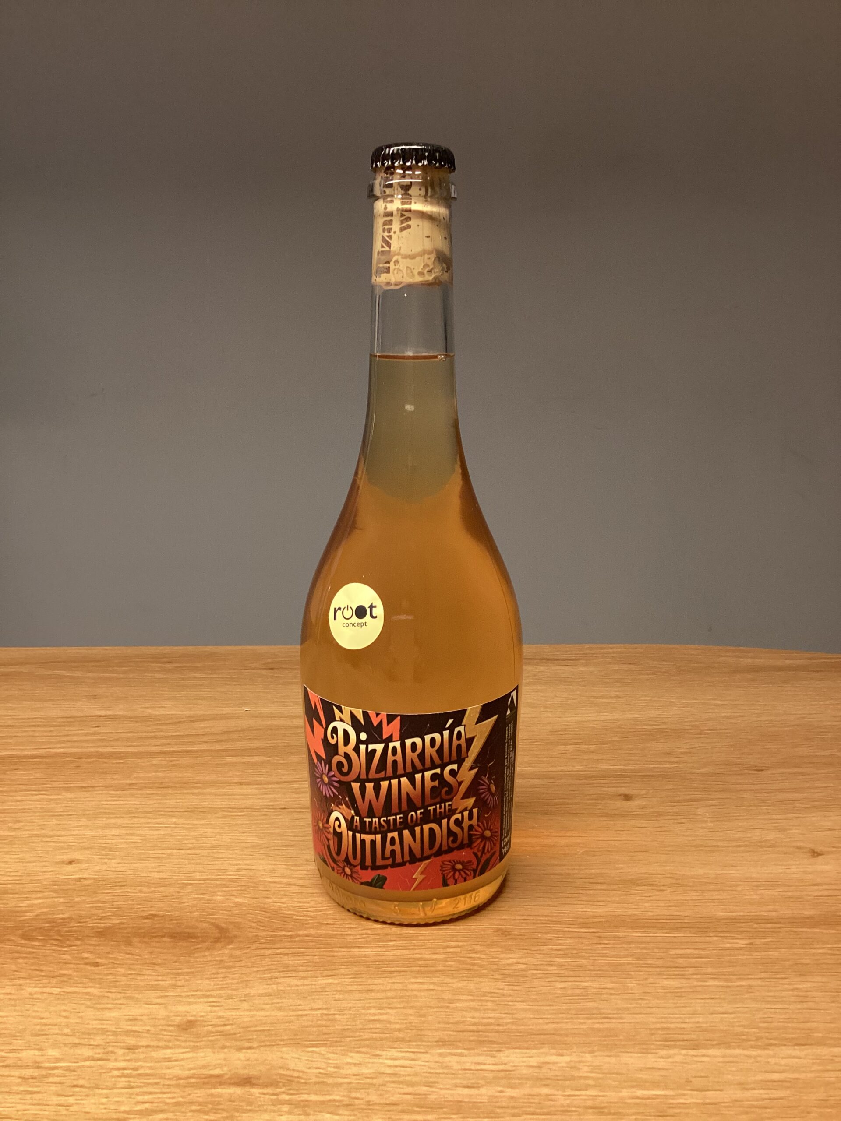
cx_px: 420
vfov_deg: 58.4
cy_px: 560
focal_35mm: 31
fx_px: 1004
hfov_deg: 45.4
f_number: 2.4
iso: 320
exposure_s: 1/60
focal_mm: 3.3
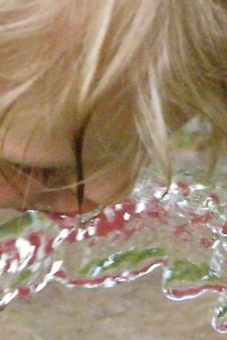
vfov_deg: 6.1
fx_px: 3168
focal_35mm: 335
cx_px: 180
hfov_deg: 4.1
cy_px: 315
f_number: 4.5
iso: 800
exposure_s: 1/1000
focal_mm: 21
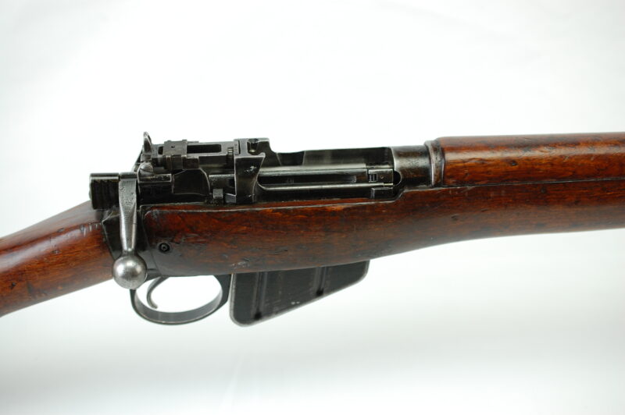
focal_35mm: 60
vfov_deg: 22.6
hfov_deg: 33.4
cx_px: 312
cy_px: 208
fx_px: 1041
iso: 400
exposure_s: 1/50
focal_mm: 40
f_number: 3.5
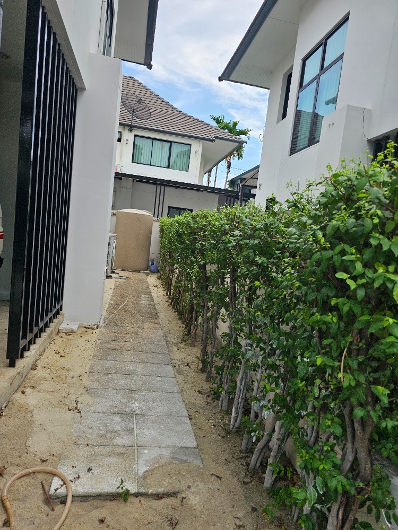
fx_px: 353
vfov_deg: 73.9
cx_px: 199
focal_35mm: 23
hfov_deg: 58.9
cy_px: 265
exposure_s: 1/303
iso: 10
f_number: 1.7
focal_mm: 6.3
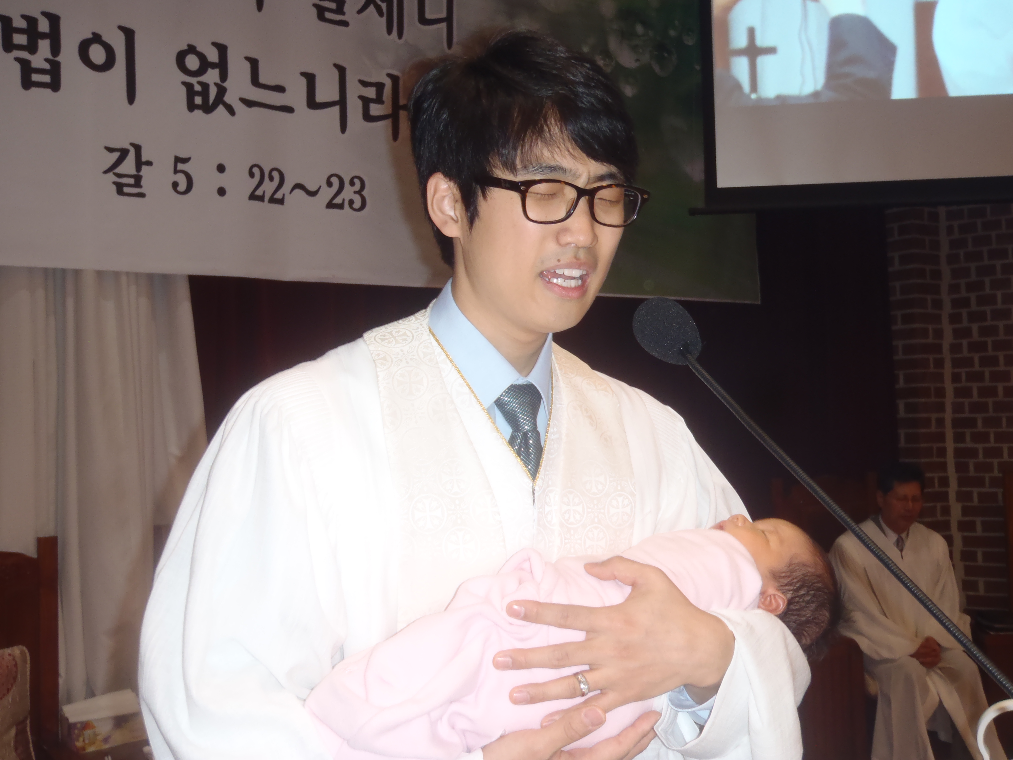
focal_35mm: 37
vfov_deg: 38.7
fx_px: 1083
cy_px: 385
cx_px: 515
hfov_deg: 50.1
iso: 125
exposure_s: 1/40
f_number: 4.1
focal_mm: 6.53
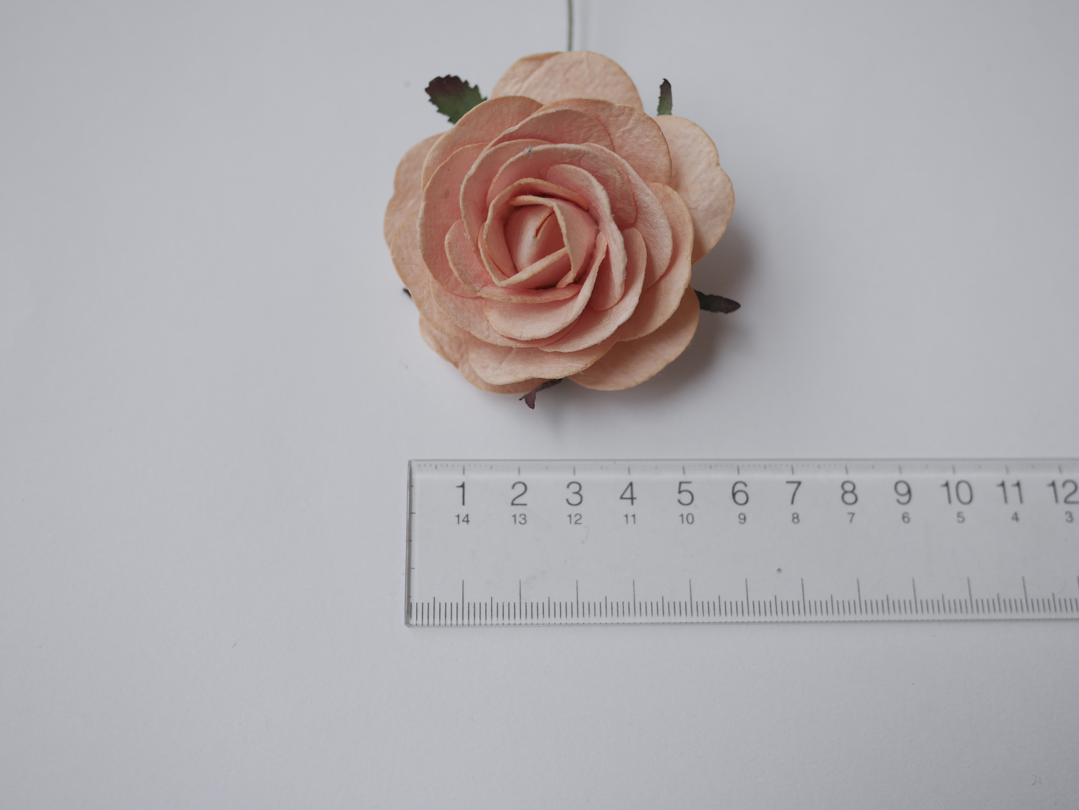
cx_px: 540
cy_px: 405
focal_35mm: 40
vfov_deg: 36.0
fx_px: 1247
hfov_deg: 46.8
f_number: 2.5
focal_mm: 20
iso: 200
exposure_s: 1/250
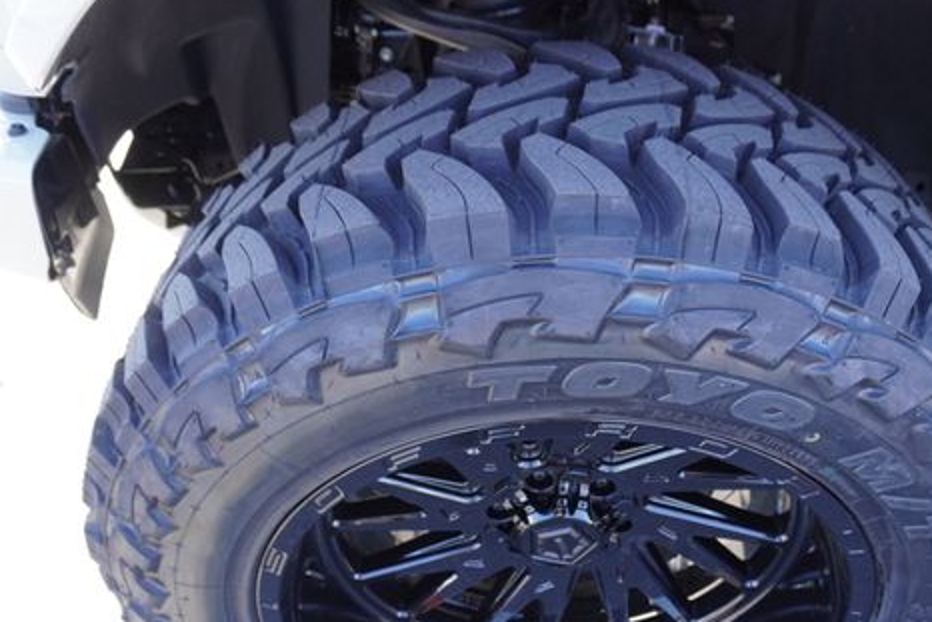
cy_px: 416
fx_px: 855
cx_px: 526
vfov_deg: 39.5
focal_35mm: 33
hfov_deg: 57.0
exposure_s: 1/60
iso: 160
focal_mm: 16
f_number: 4
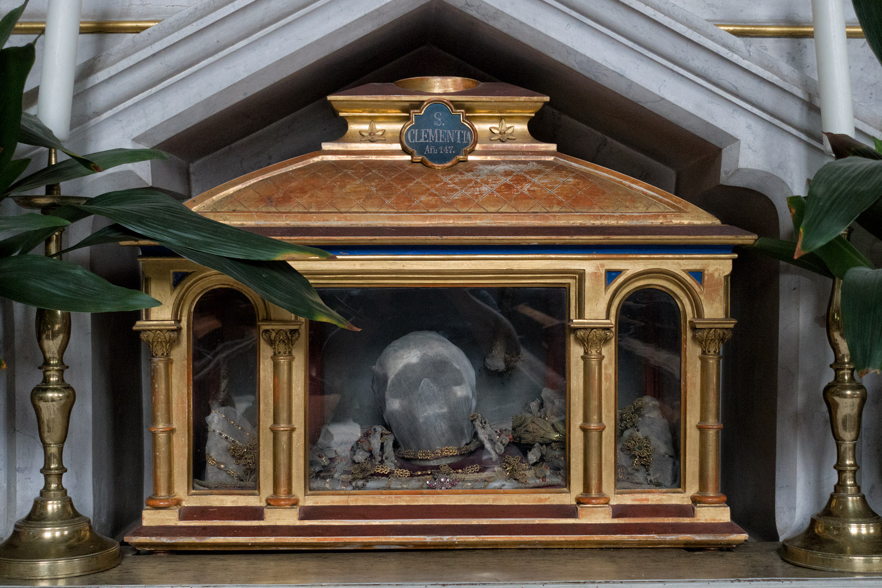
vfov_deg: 27.0
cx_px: 441
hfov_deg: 39.6
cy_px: 294
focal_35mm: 50
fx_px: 1225
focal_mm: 18.51
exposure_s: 1/100
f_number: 4
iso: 1600
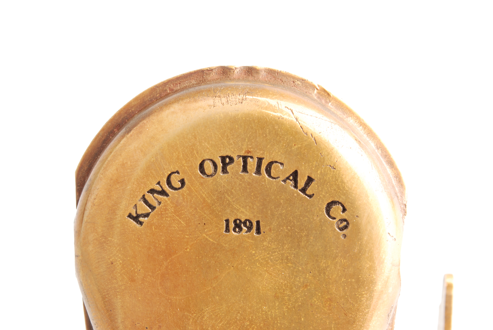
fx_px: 1131
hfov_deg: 24.6
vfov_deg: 16.6
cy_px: 165
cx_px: 246
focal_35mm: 82
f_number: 16
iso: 125
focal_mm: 55
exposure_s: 1.3
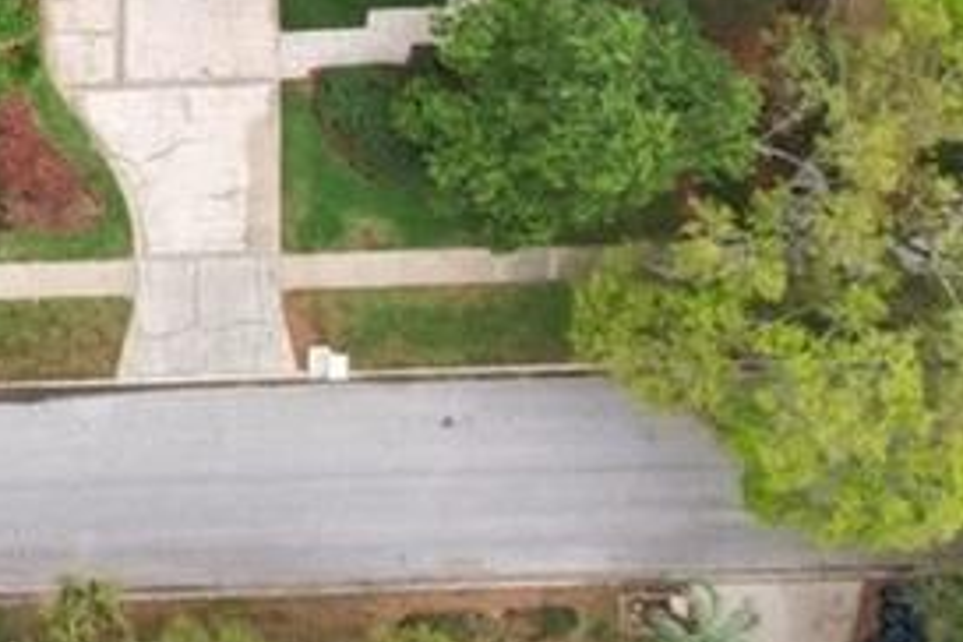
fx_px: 3450
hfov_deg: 11.7
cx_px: -1598
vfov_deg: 10.2
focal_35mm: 129
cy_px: -356
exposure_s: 1/320
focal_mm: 8.4
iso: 100
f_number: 2.8
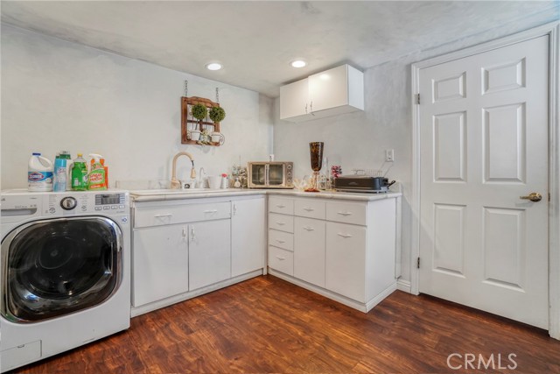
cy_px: 187
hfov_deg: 100.4
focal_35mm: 15
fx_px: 233
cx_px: 280
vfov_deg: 77.4
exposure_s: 1/30
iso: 1000
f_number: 4
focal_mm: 10
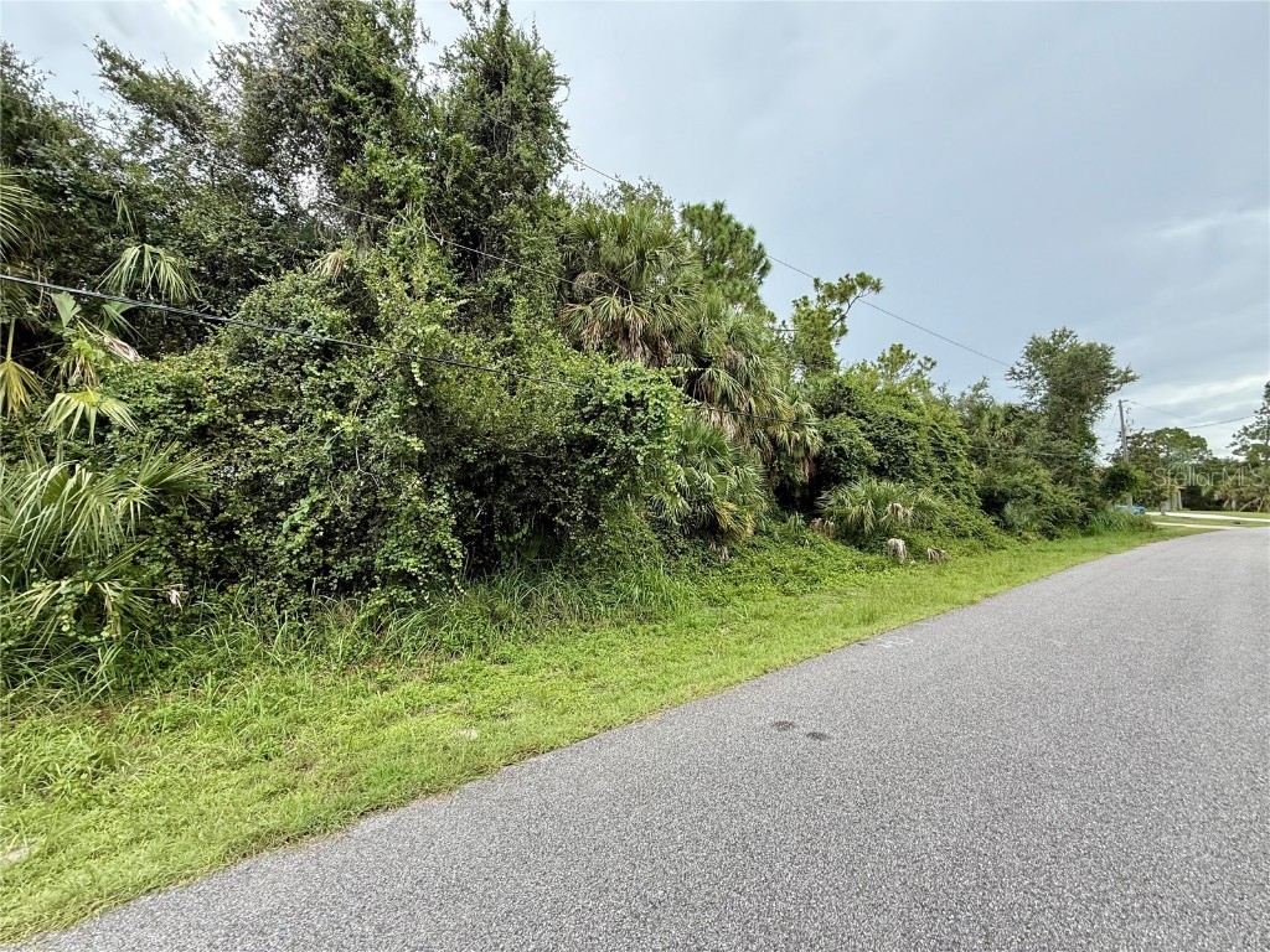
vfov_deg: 85.7
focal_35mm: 14
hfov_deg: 102.1
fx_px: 514
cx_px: 635
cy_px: 476
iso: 64
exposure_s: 1/211
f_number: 2.2
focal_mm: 2.22
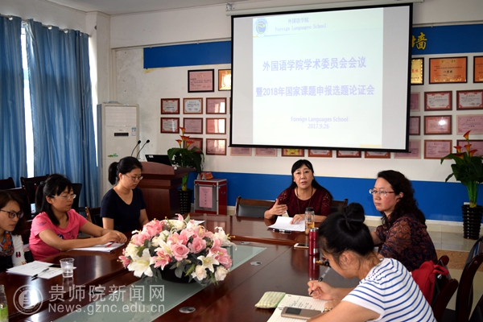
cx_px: 242
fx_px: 483
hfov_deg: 53.1
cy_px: 161
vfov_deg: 36.9
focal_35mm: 36
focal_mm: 24
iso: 800
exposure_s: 1/160
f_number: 4
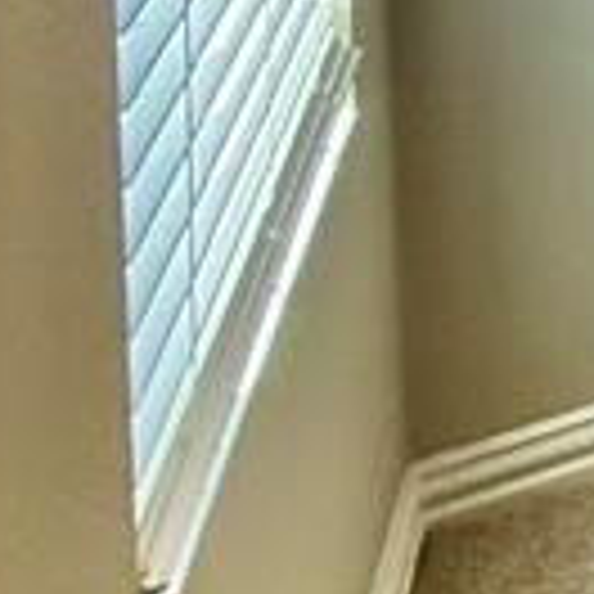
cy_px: -801
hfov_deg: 8.8
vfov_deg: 13.6
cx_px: 2241
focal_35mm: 96
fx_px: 1864
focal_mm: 2.22
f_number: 2.2
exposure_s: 1/120
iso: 200
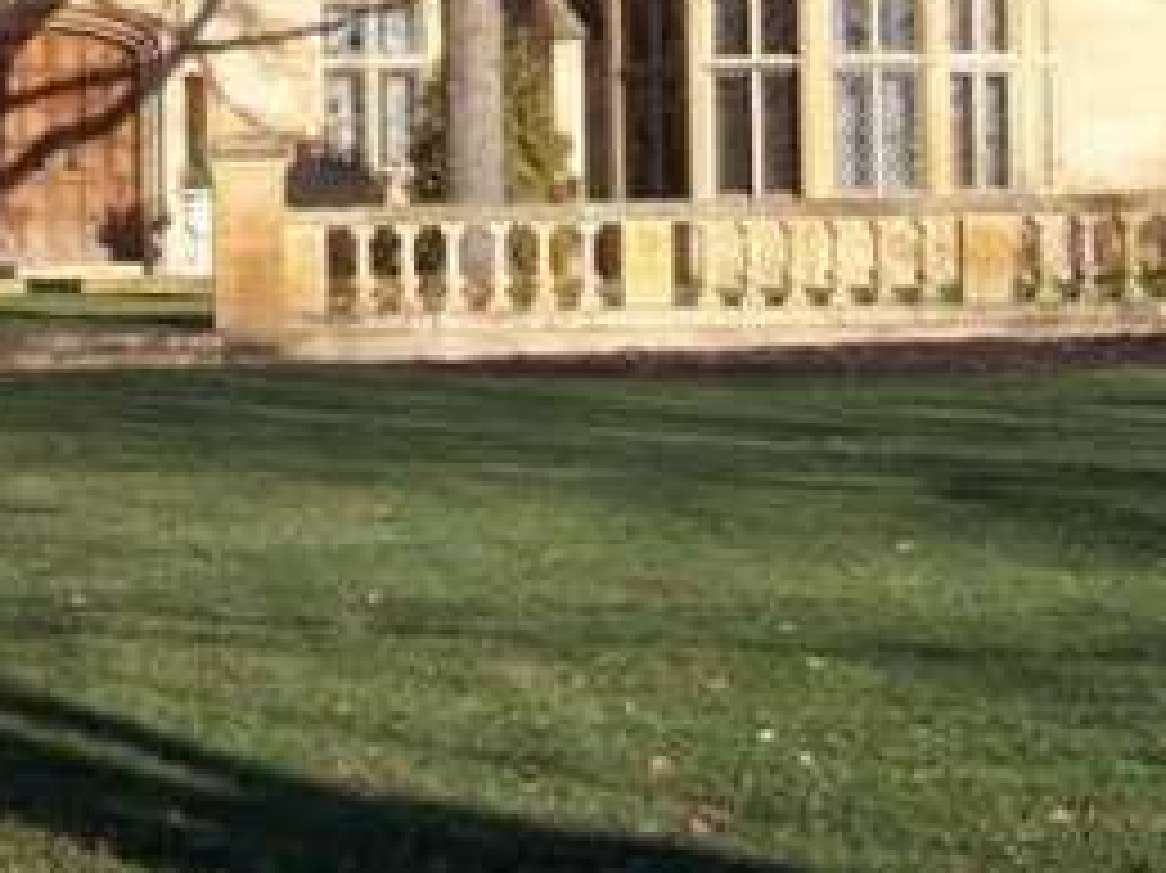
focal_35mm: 105
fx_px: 3535
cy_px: -50
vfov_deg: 13.8
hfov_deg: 18.5
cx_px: 194
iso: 80
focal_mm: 5.6
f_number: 5.1
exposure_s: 1/300
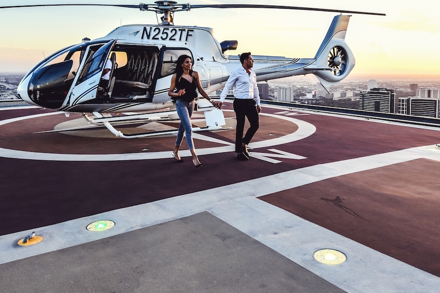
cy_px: 92
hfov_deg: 61.7
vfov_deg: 42.9
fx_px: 367
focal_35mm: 30
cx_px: 250
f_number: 8
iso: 800
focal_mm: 16
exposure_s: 1/160
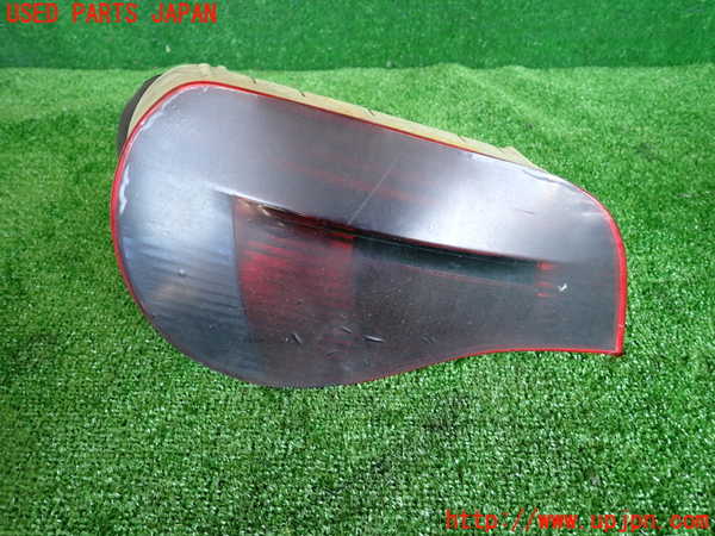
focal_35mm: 25
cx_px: 358
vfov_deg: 54.9
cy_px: 268
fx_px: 516
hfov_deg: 69.4
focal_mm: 4.5
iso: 200
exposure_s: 1/80
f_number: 2
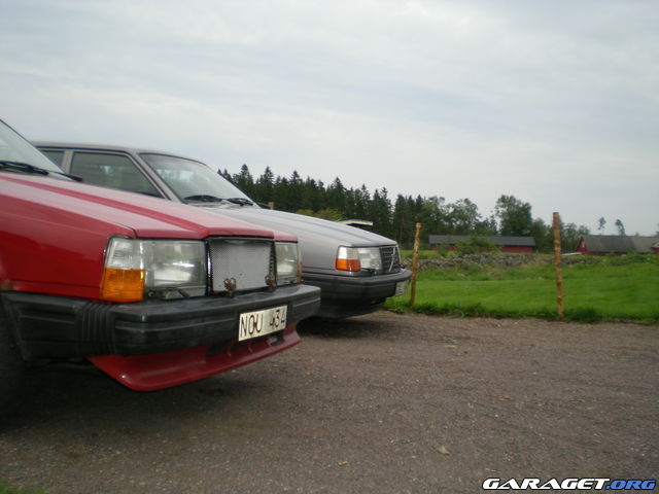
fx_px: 723
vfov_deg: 37.7
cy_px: 247
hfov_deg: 49.0
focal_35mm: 38
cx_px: 330
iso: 50
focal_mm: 6.3
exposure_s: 1/254
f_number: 3.1
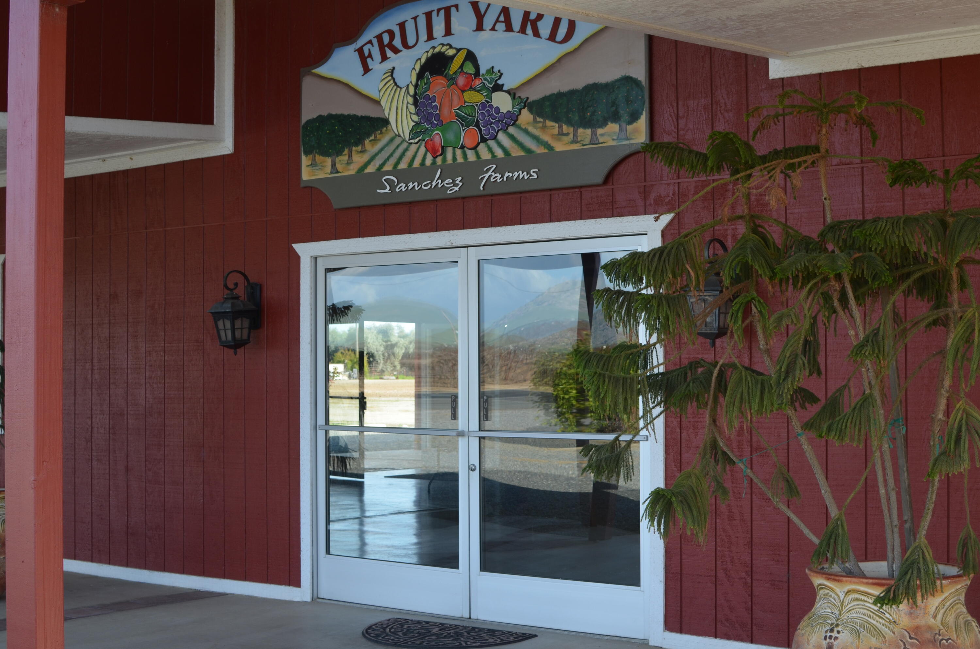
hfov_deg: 37.9
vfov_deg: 25.6
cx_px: 490
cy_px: 324
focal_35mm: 52
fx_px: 1426
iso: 200
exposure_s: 1/160
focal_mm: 35
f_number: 6.3
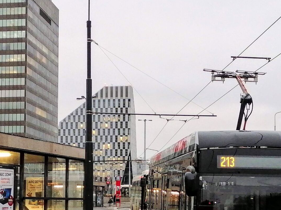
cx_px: 121
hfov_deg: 24.1
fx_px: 657
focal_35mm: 81
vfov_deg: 18.1
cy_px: 159
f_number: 1.8
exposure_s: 3
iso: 200
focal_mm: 5.3
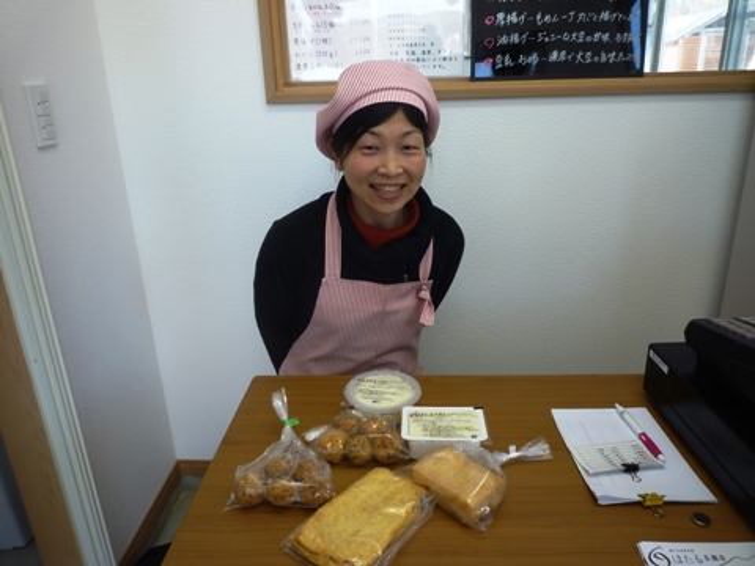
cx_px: 378
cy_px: 283
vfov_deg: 54.9
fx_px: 545
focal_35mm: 25
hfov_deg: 69.4
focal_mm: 4.4
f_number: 2.8
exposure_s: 1/50
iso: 80
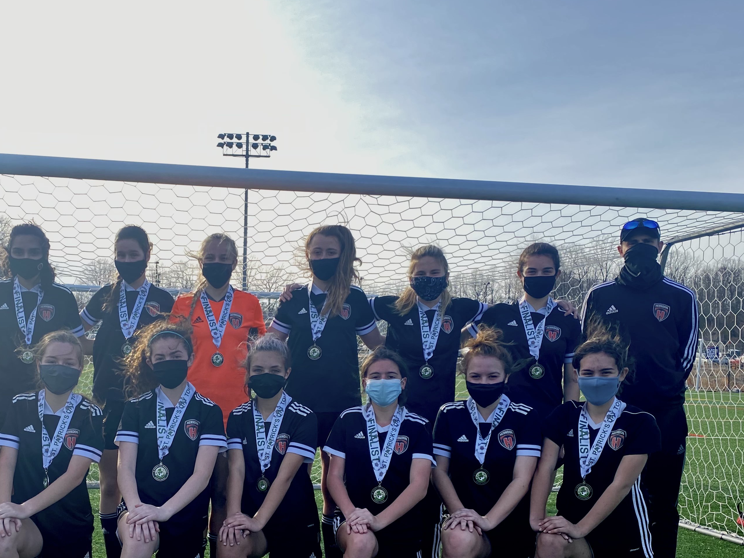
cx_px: 235
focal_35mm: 41
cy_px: 422
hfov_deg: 44.9
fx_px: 881
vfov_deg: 34.4
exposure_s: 1/441
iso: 32
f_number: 1.8
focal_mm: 4.25
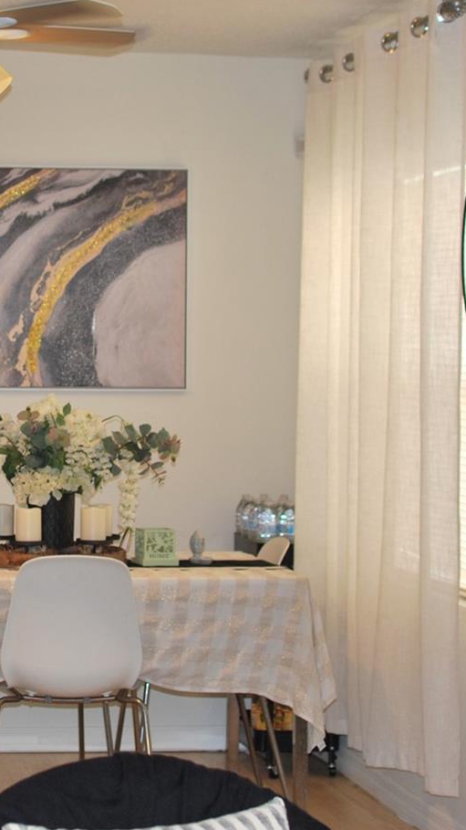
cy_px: 354
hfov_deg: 12.3
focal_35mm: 97
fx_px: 2130
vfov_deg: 22.0
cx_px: -25
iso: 200
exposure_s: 1/60
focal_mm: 35
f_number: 2.8
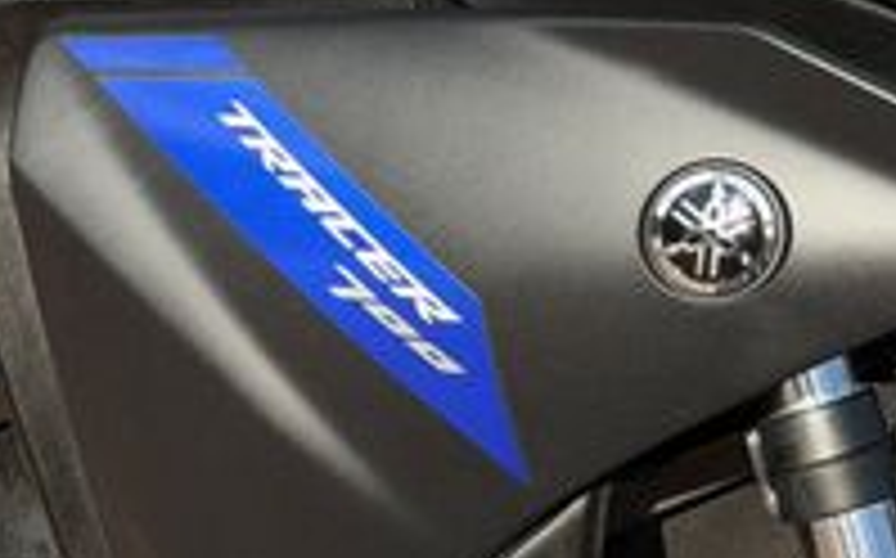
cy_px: 657
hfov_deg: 12.6
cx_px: -23
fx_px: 4001
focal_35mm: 164
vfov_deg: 7.9
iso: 80
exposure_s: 1/2667
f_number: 1.78
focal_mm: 6.76
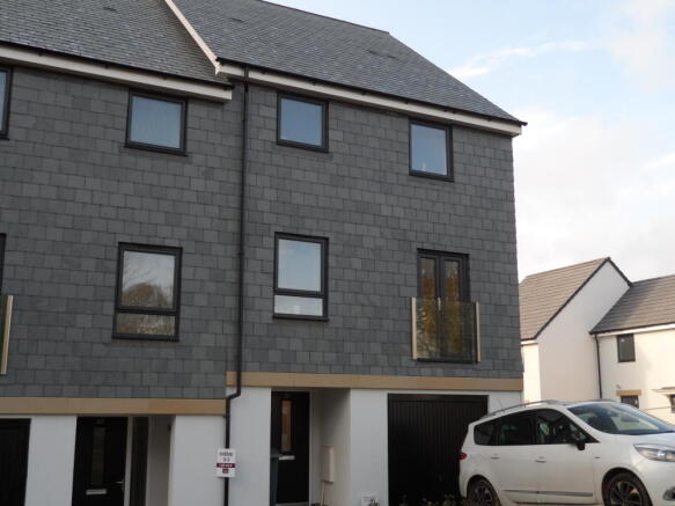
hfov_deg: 45.8
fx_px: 799
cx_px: 338
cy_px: 253
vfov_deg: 35.1
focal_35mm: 41
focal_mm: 6.8
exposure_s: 1/250
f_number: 3.7
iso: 120
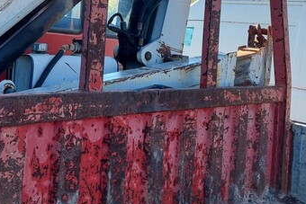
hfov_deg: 41.7
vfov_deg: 29.4
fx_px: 374
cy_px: 22
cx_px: 44
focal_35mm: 44
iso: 32
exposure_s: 1/185
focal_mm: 5.23
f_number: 1.8
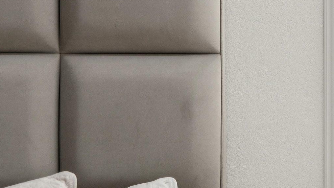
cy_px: 85
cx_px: 319
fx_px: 1178
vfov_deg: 9.1
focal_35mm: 133
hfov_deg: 15.9
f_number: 5.6
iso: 320
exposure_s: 1/125
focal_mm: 42
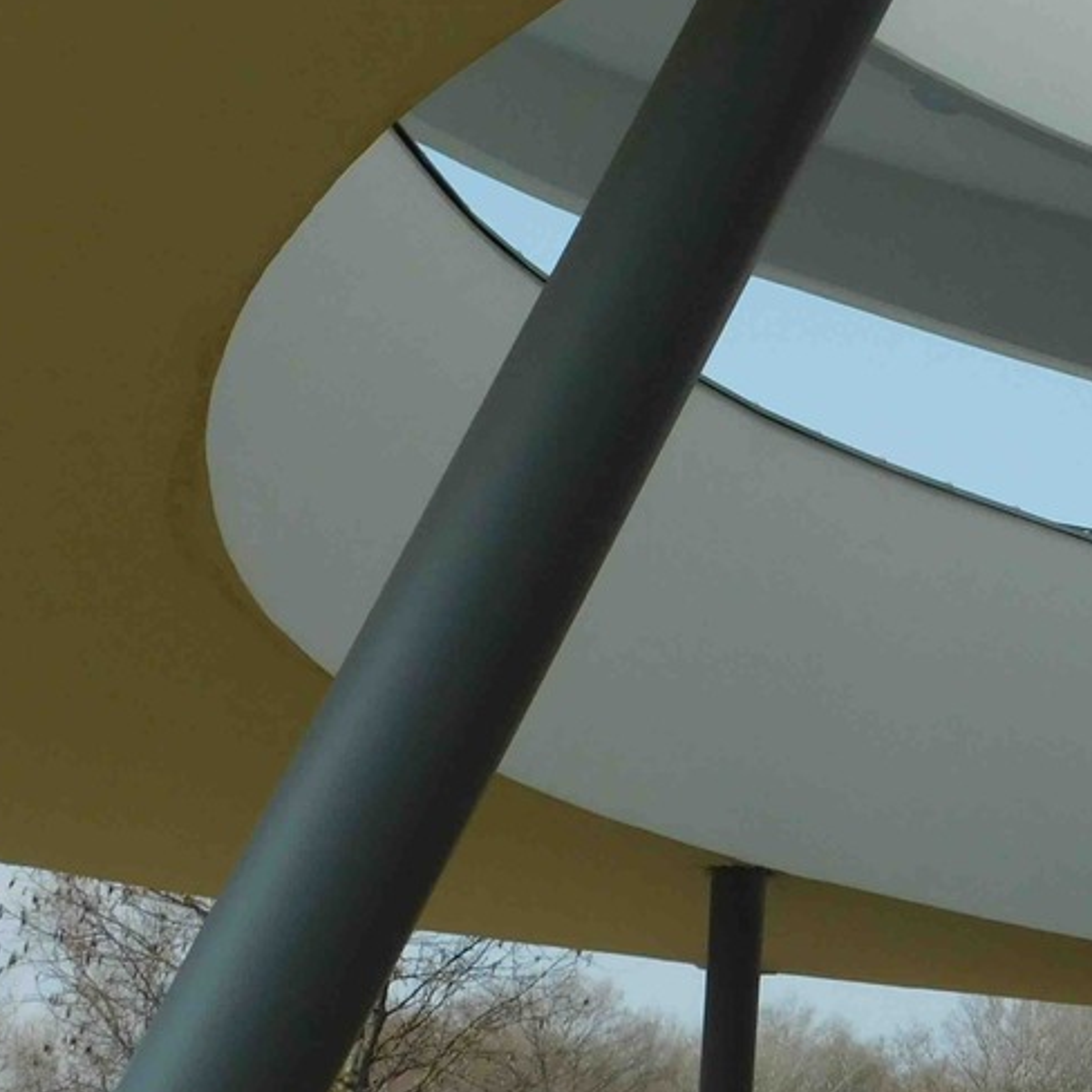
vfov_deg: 19.8
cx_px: 1386
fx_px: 3105
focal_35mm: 87
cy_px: 295
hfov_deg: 18.6
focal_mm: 6.3
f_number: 3.5
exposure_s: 1/1250
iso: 125
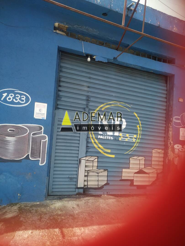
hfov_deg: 56.8
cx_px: 92
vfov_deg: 71.6
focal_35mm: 24
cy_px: 123
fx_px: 171
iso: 125
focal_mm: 3.94
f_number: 1.9
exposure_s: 1/592
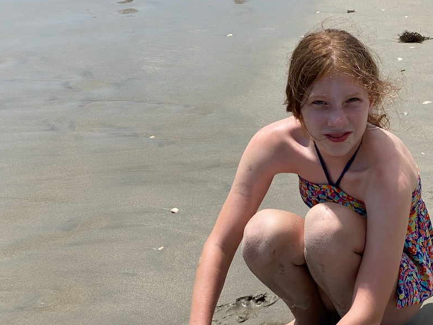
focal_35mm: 85
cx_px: 296
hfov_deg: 22.9
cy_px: 241
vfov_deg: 17.3
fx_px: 1063
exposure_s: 1/2660
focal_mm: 6
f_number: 2
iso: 20
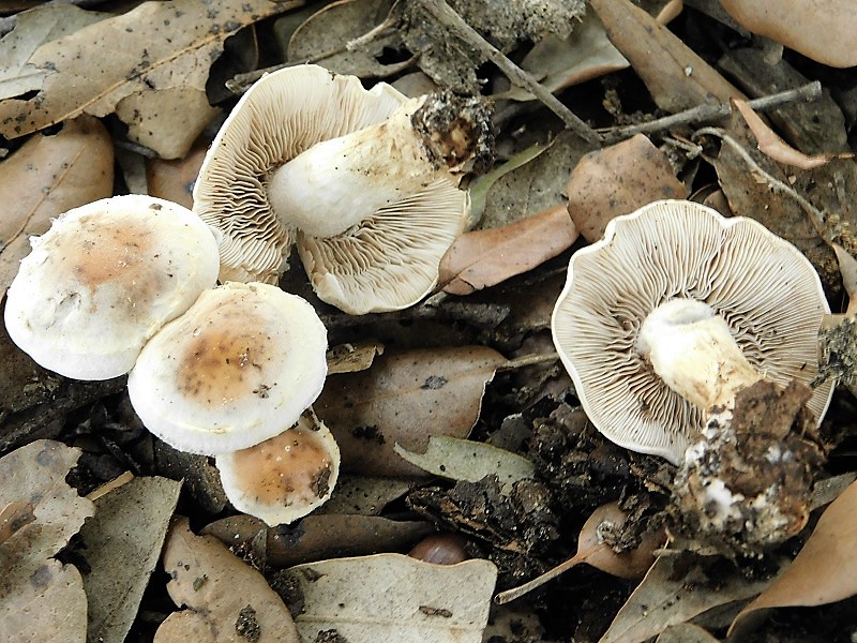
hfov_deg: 27.4
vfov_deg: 20.7
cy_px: 322
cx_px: 428
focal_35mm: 71
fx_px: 1758
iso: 400
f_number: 4.3
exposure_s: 1/15
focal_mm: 12.6
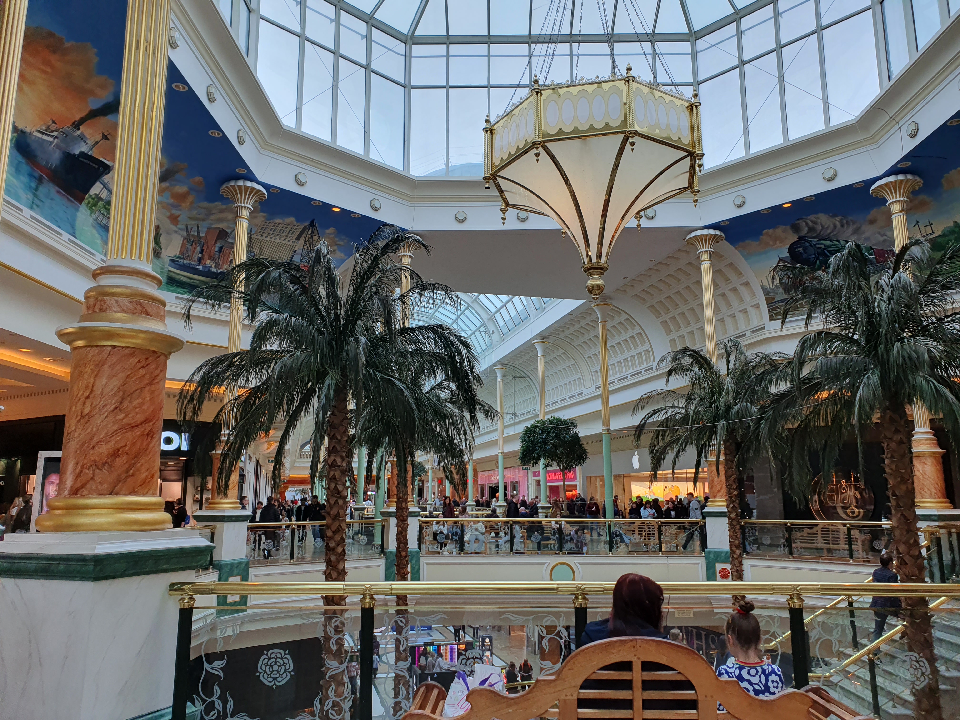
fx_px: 721
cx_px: 480
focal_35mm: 26
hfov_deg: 67.3
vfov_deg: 53.1
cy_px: 360
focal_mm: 4.32
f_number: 2.4
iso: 50
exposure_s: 1/172
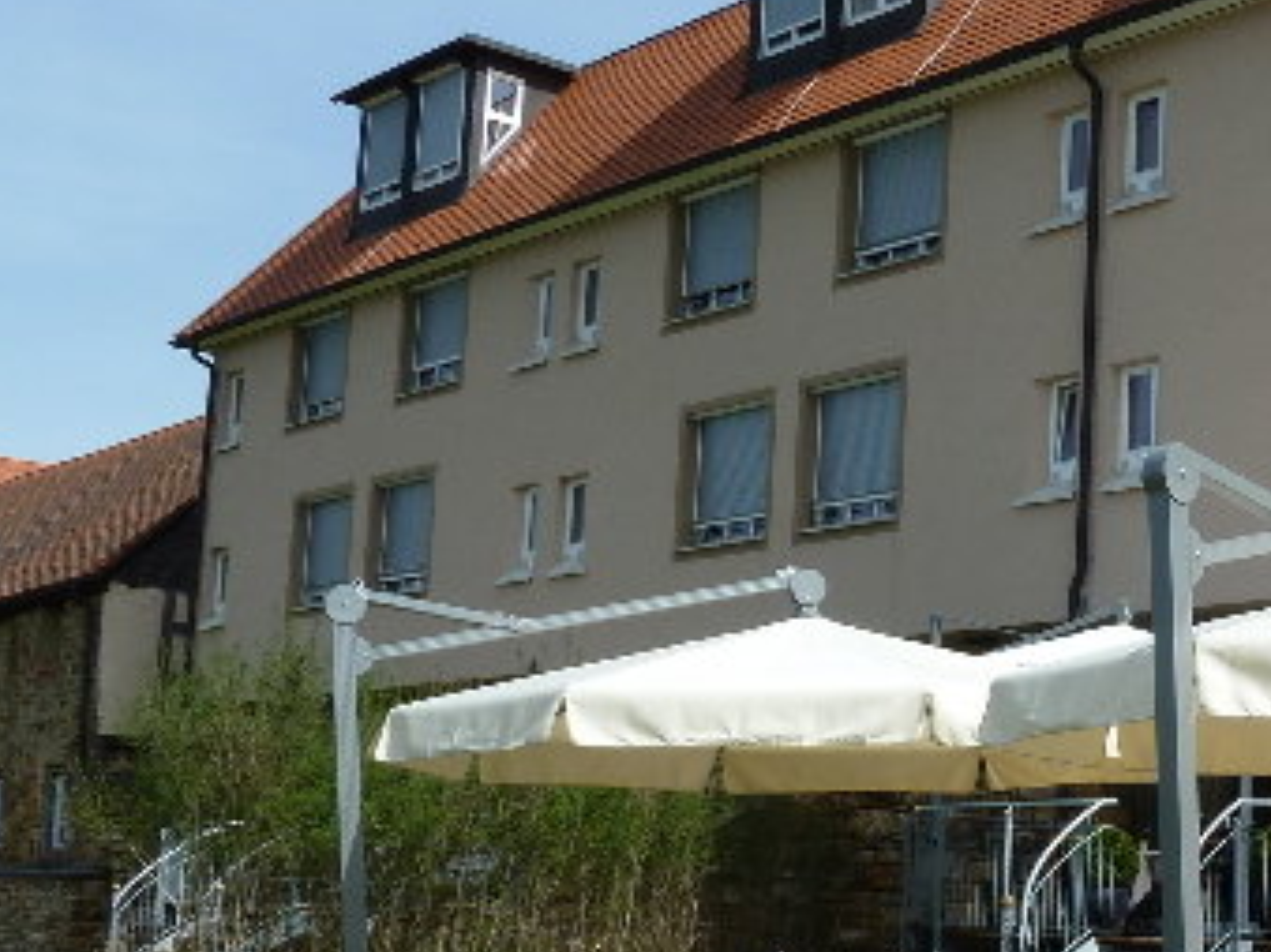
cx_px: 1215
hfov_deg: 30.8
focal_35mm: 59
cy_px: 652
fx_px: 2166
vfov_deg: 24.7
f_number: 5
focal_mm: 4.1
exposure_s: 1/400
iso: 80
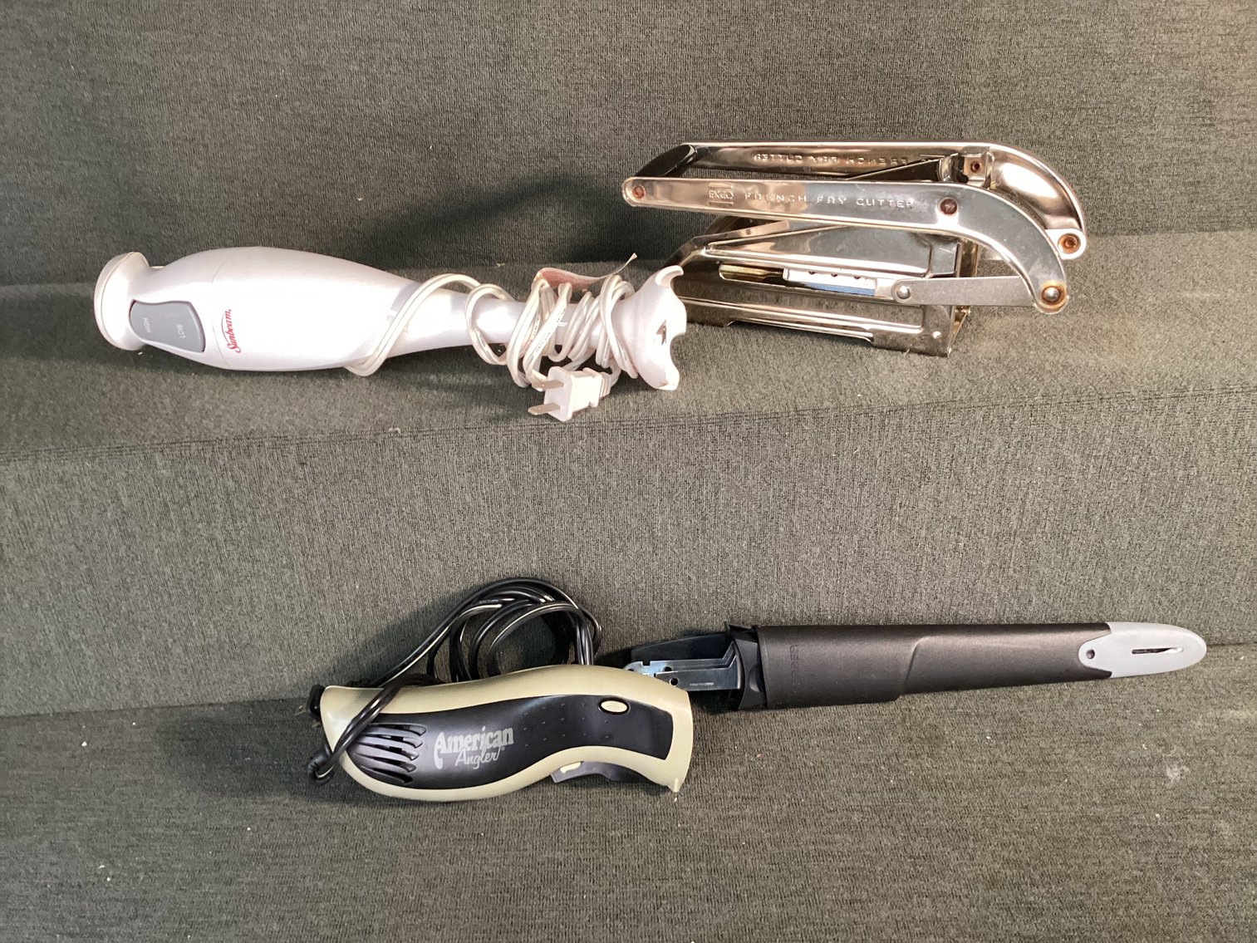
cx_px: 628
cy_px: 472
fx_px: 1126
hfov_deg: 58.3
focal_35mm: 31
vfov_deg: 45.4
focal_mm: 3.3
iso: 320
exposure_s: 1/60
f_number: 2.4
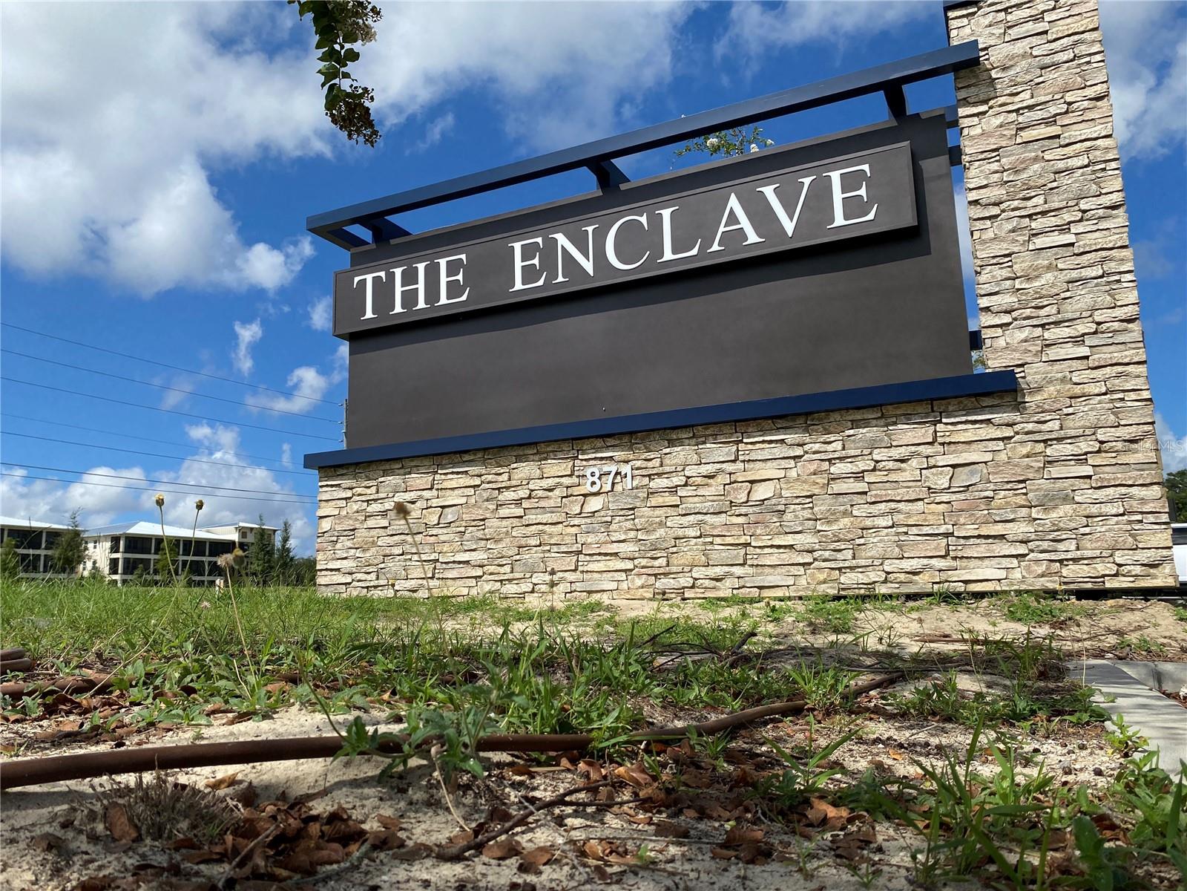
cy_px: 446
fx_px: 892
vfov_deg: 53.1
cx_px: 594
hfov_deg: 67.3
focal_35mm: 26
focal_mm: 4.25
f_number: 1.8
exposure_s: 1/4274
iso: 32
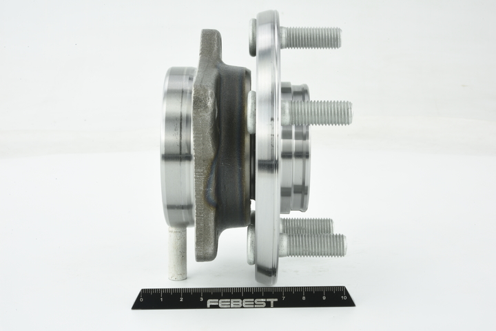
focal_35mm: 60
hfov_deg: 33.4
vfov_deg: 22.6
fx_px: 827
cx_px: 248
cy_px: 166
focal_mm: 60
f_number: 29
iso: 64
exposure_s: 1/2
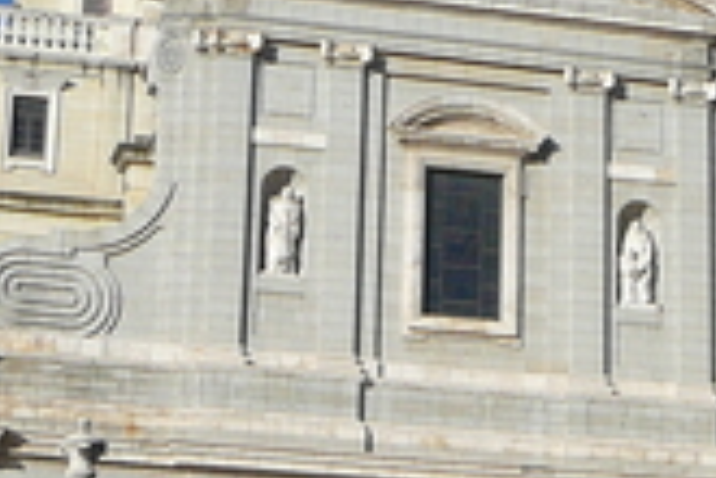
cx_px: 430
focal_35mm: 132
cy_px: 256
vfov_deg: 10.4
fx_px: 2625
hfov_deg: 15.5
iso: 80
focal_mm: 5.2
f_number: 5
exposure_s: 1/800
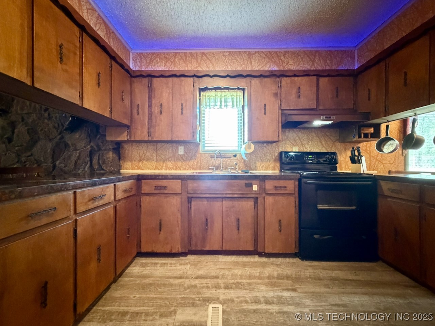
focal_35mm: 14
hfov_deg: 102.1
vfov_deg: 85.7
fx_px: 176
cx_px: 218
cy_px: 163
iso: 1250
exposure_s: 1/40
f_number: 2.2
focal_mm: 2.22
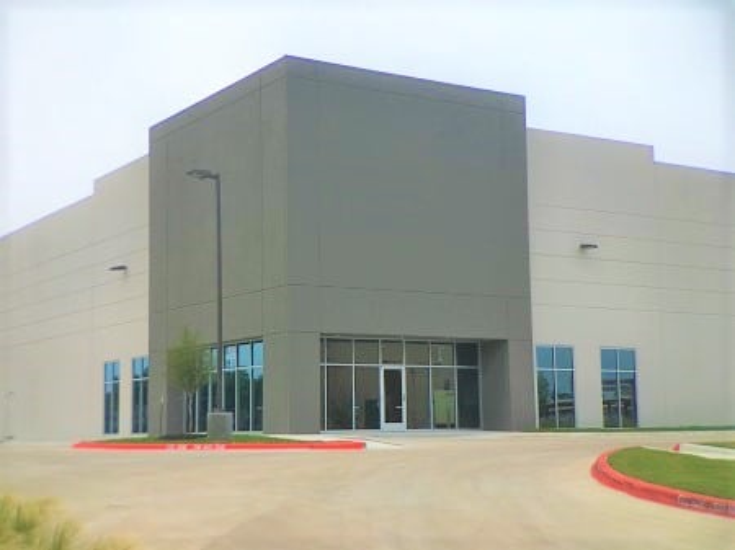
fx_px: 615
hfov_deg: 61.7
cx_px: 368
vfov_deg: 48.2
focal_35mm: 29
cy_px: 275
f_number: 2.2
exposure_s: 1/475
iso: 25
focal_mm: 4.15
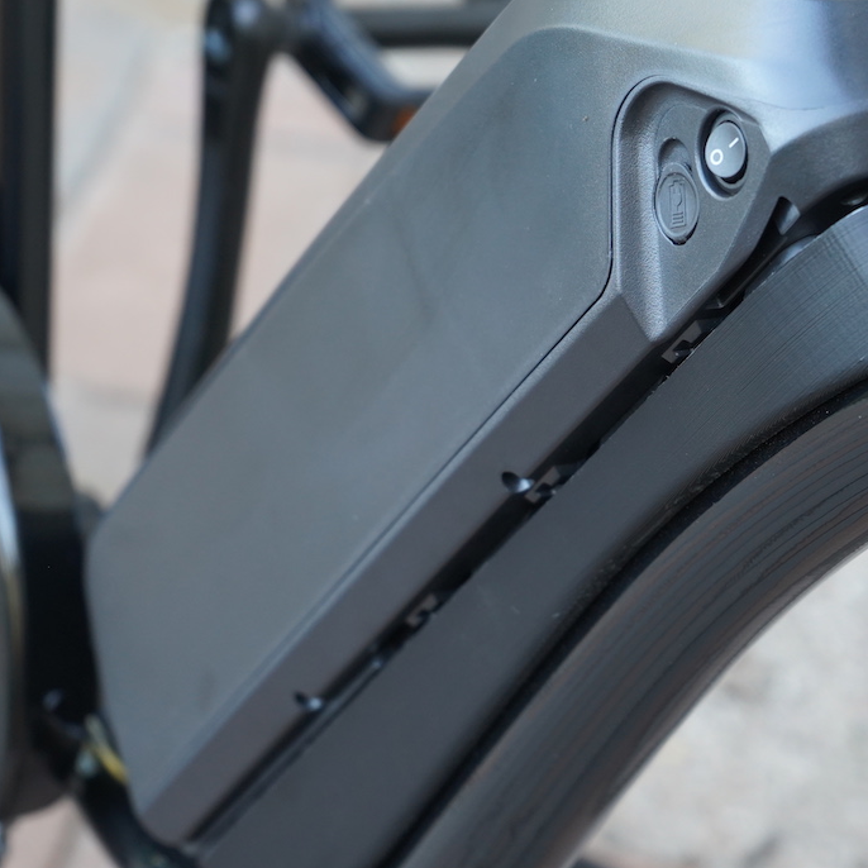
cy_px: 445
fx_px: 3149
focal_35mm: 111
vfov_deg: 15.7
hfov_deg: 15.7
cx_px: 524
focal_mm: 70
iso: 1250
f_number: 5.6
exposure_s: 1/80
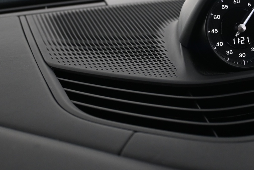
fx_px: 455
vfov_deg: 20.5
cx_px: 223
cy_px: 8
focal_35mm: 64
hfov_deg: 30.0
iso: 800
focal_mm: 21.5
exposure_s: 1/30
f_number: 4
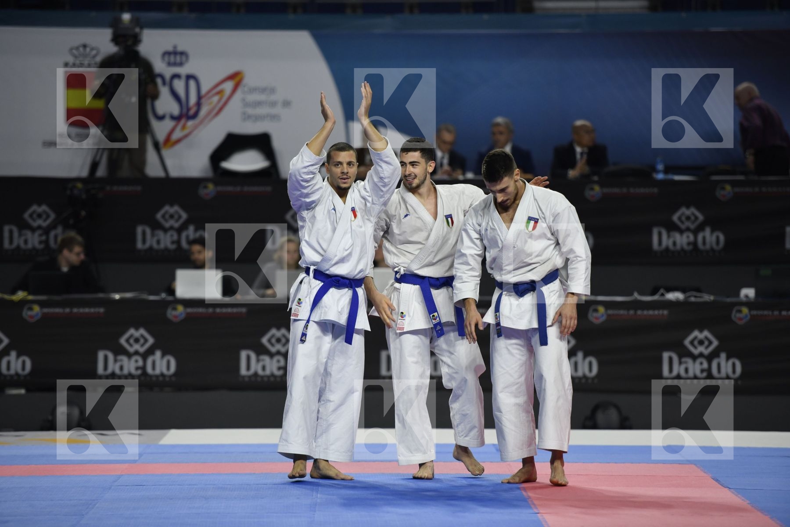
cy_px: 264
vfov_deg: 6.9
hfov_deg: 10.3
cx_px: 395
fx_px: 4389
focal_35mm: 200
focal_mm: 200
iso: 800
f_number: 2.8
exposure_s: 1/800
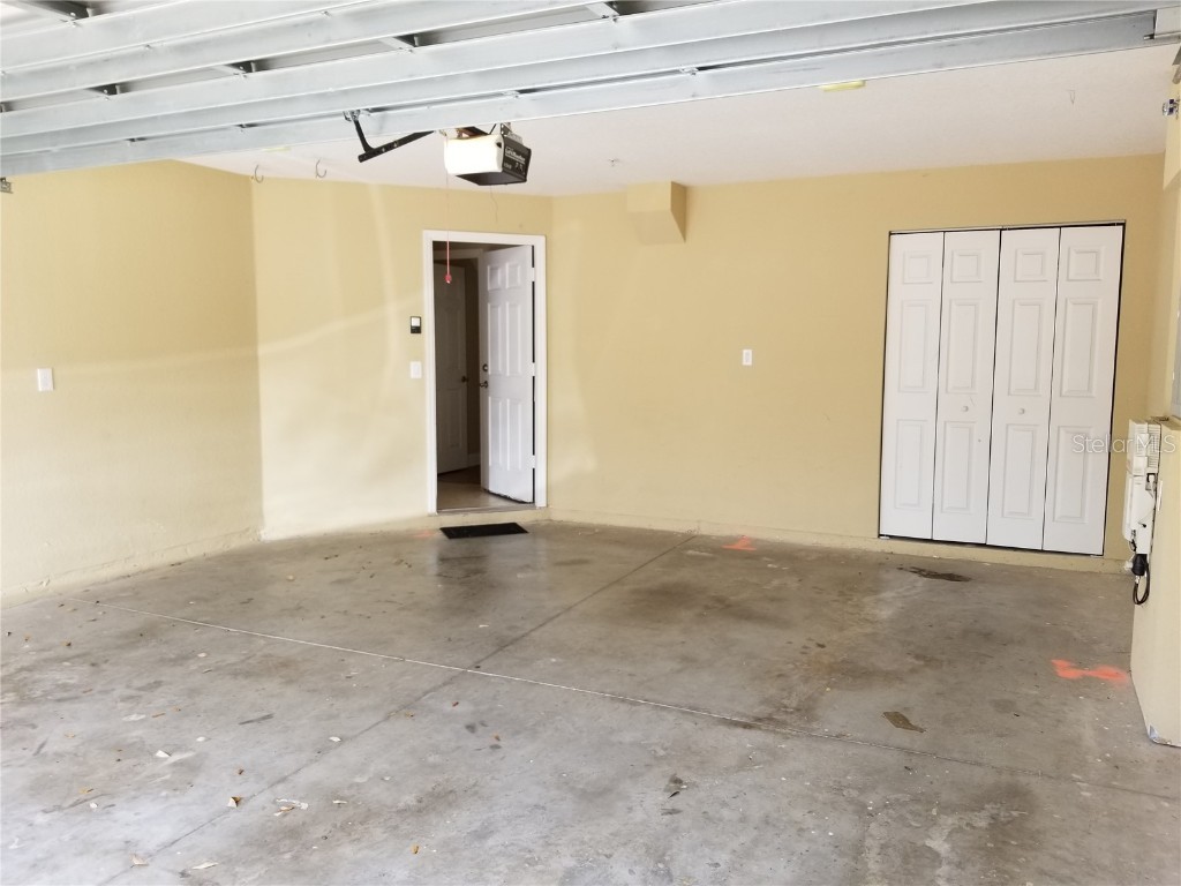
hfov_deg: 67.3
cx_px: 590
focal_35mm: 26
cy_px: 443
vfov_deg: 53.1
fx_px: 887
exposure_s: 1/146
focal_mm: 4.3
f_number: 1.7
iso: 50
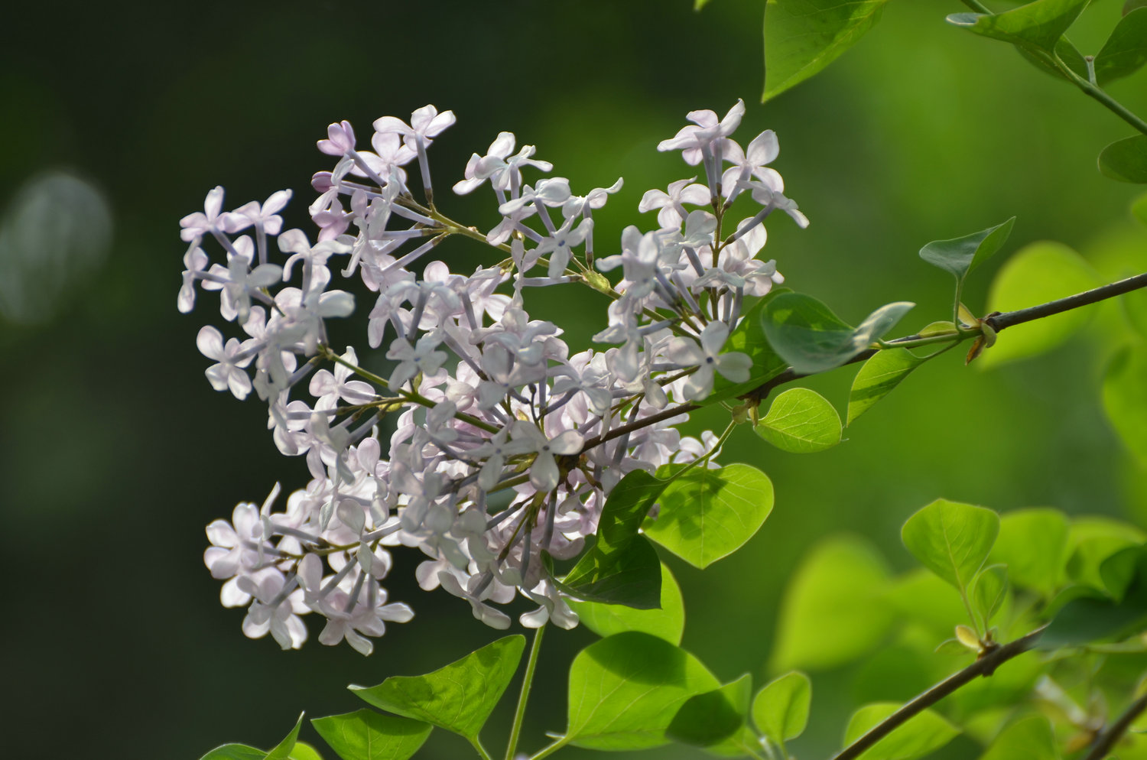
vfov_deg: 4.6
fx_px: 9540
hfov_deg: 6.9
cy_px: 380
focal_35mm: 300
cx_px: 574
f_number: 5.3
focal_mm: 200
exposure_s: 1/250
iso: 100
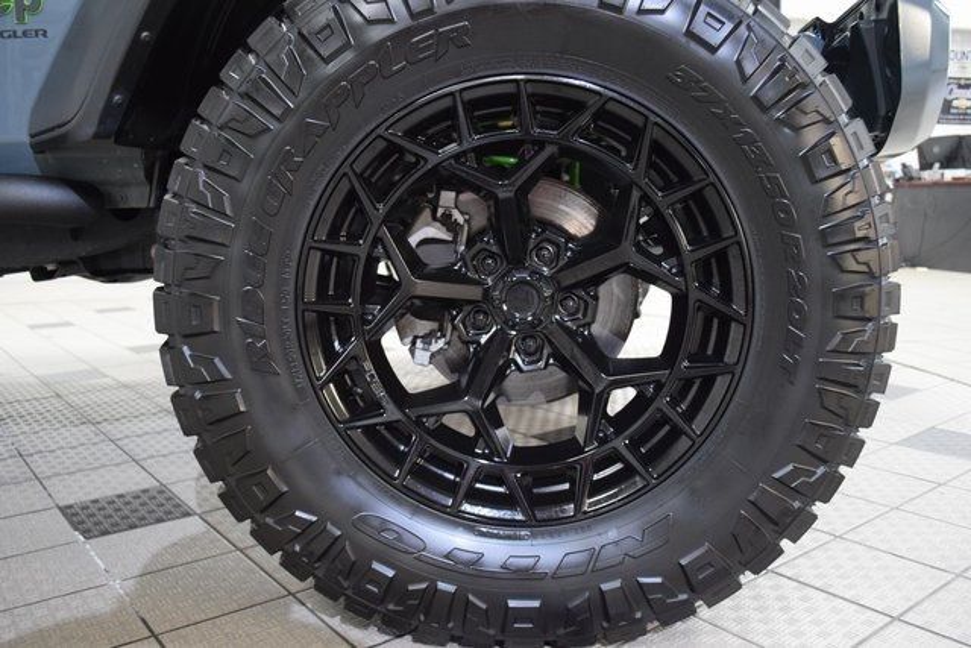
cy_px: 324
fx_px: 890
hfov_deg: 57.2
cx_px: 486
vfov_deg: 40.0
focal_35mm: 33
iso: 2800
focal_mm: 22
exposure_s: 1/60
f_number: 3.8
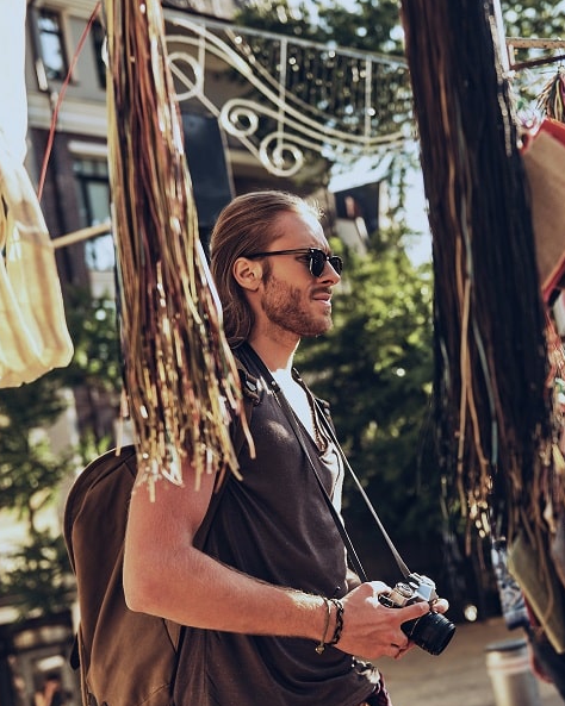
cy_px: 355
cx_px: 431
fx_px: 1192
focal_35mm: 57
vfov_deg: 33.0
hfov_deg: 26.3
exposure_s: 1/250
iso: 160
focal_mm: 40
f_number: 3.2
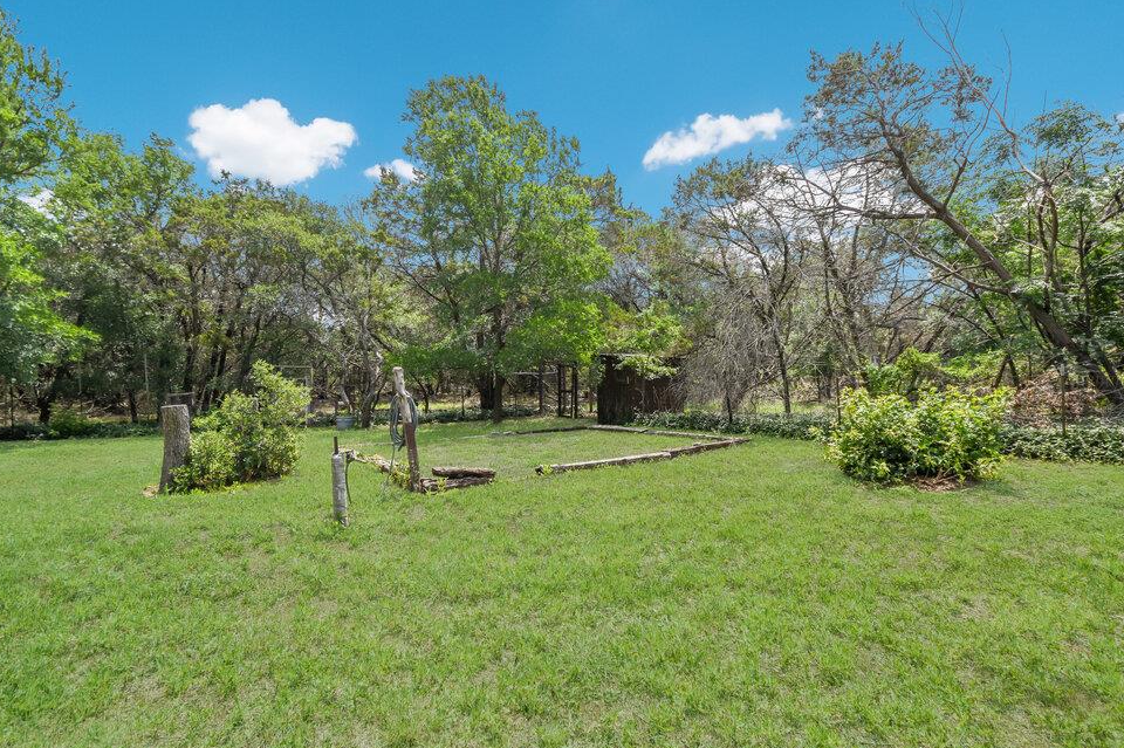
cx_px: 562
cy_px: 377
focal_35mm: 16
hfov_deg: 96.8
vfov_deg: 73.7
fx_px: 499
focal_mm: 10
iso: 200
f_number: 8
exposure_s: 1/400
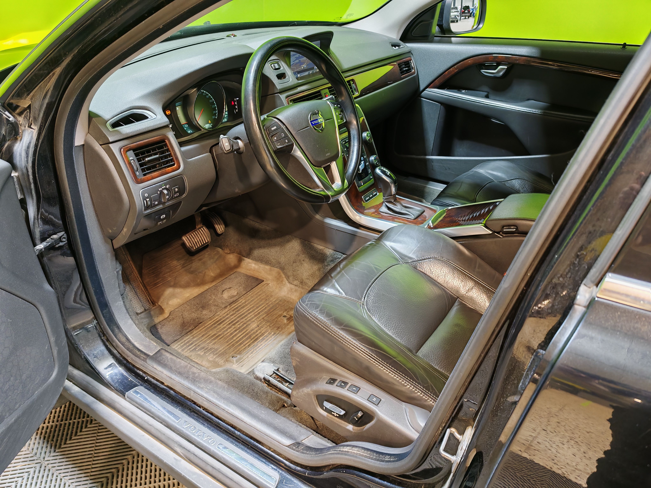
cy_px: 244
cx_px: 326
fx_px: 508
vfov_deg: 51.4
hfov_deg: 65.3
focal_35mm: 27
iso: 64
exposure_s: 1/50
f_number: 1.4
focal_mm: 6.83
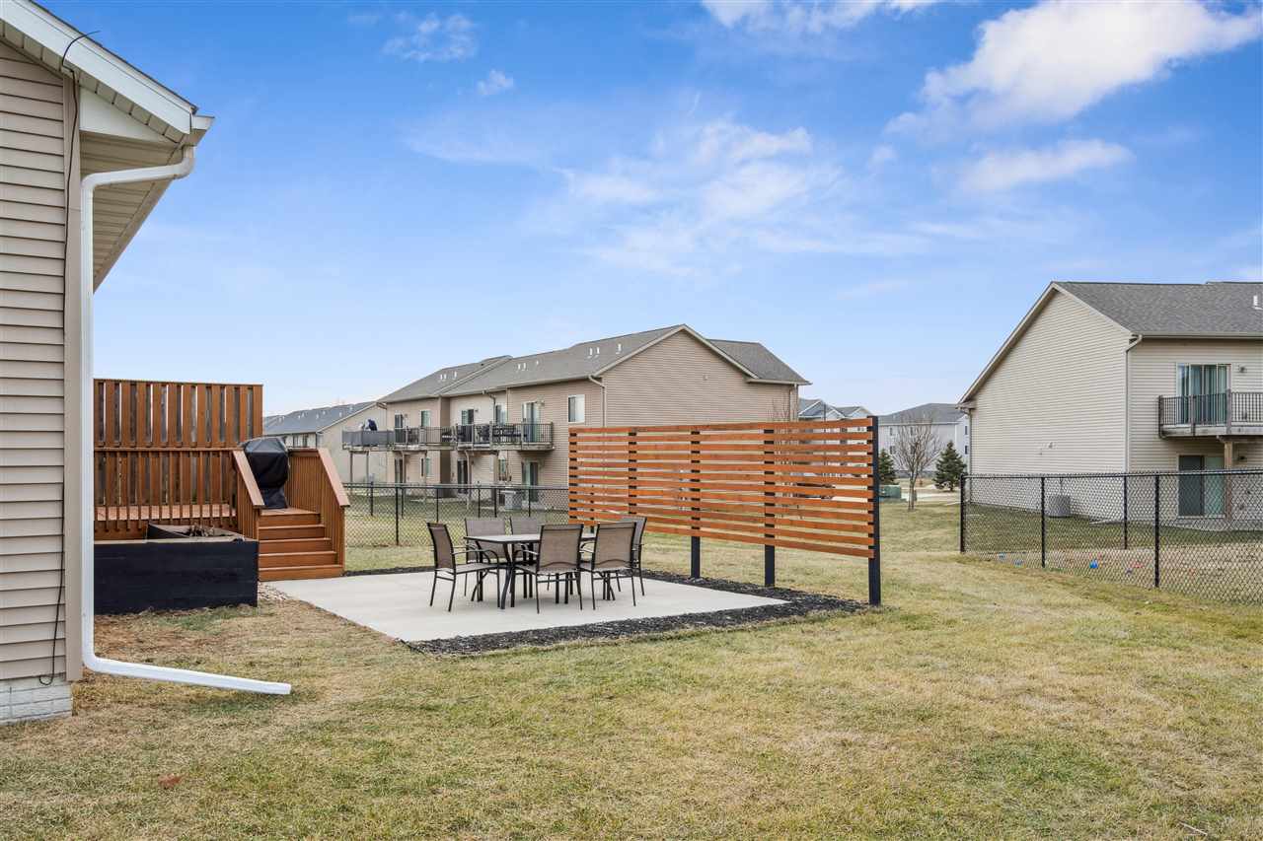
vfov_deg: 47.9
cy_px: 420
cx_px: 632
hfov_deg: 67.4
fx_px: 947
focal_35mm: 27
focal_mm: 27
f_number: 8
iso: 400
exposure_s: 1/640
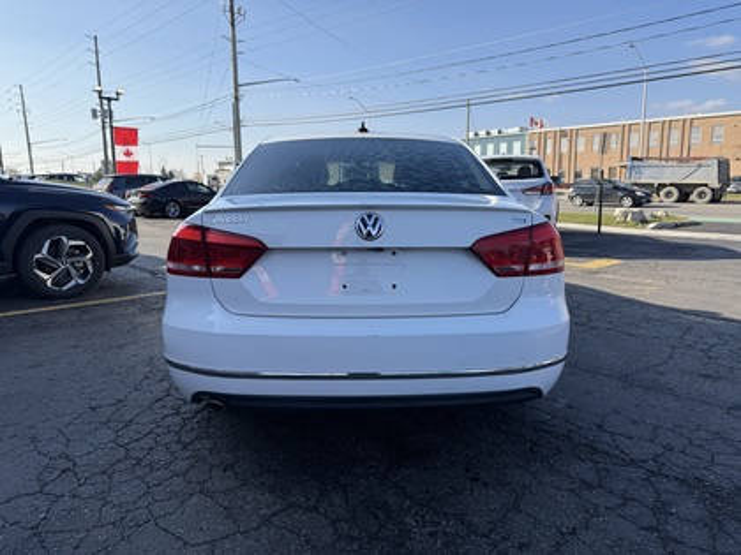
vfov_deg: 56.8
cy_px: 278
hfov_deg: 71.6
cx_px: 370
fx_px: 514
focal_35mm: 24
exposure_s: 1/3021
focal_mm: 6.76
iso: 80
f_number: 1.78
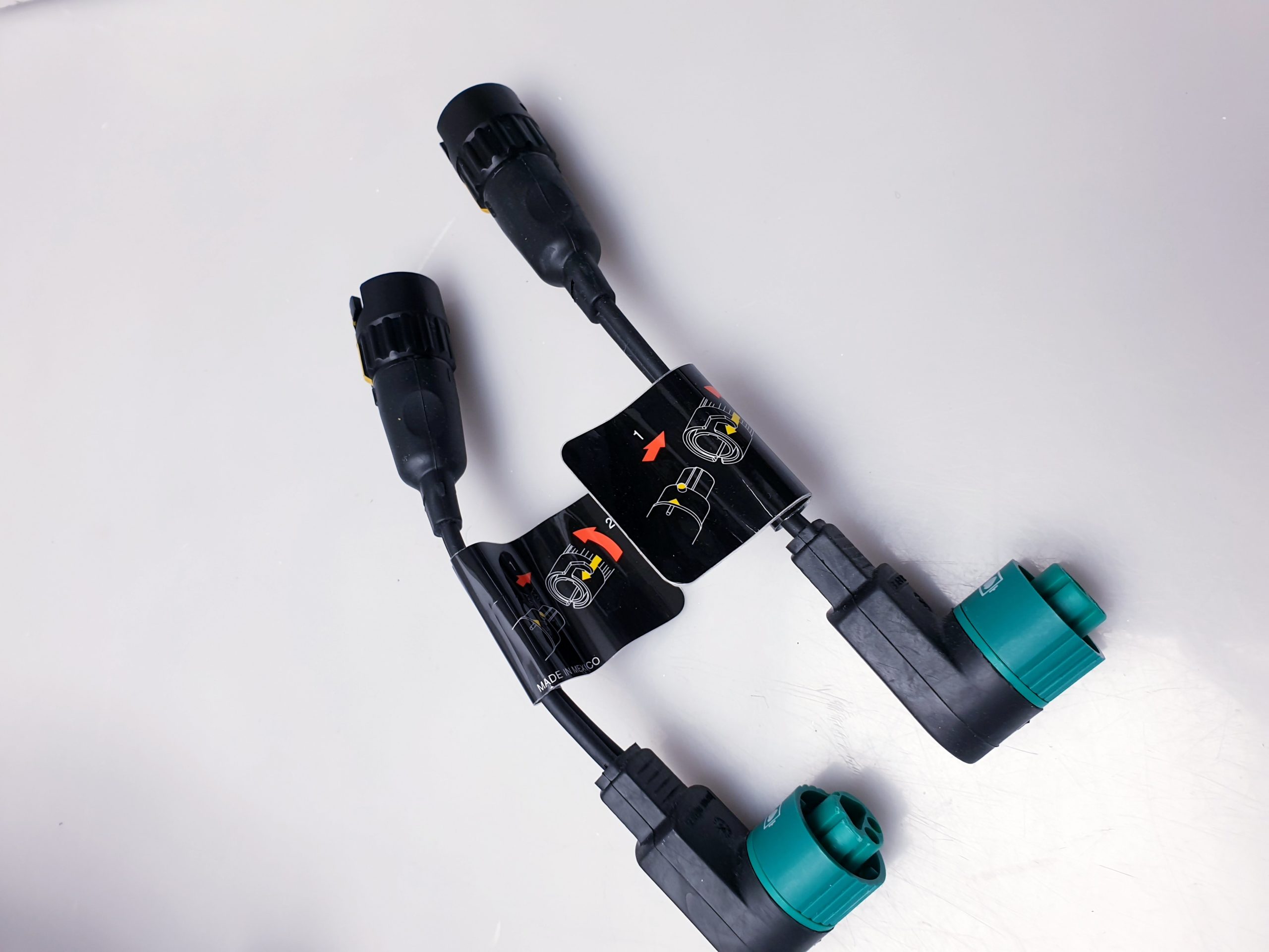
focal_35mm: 26
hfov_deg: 67.3
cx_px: 634
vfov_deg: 53.1
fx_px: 953
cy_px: 476
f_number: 2.4
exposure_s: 1/100
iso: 64
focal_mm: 4.3
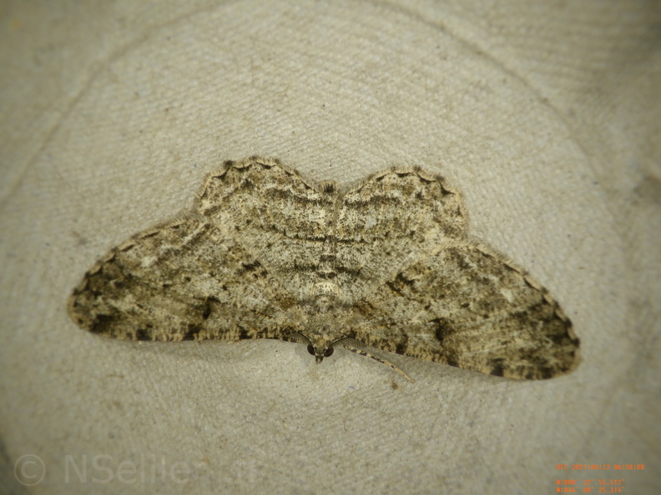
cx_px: 330
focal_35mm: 34
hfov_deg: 54.0
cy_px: 248
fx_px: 649
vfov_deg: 41.8
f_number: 4.6
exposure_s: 1/500
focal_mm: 6.1
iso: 125
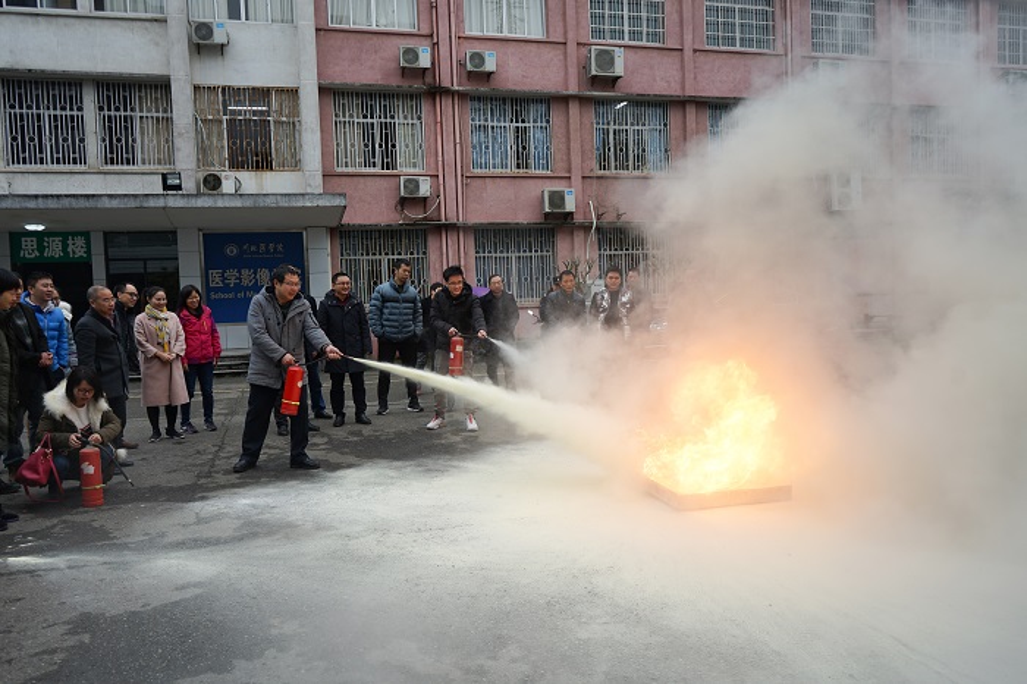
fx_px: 798
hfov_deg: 65.5
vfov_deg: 46.4
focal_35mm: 28
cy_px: 342
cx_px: 514
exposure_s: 1/160
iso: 100
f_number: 4.5
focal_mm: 28
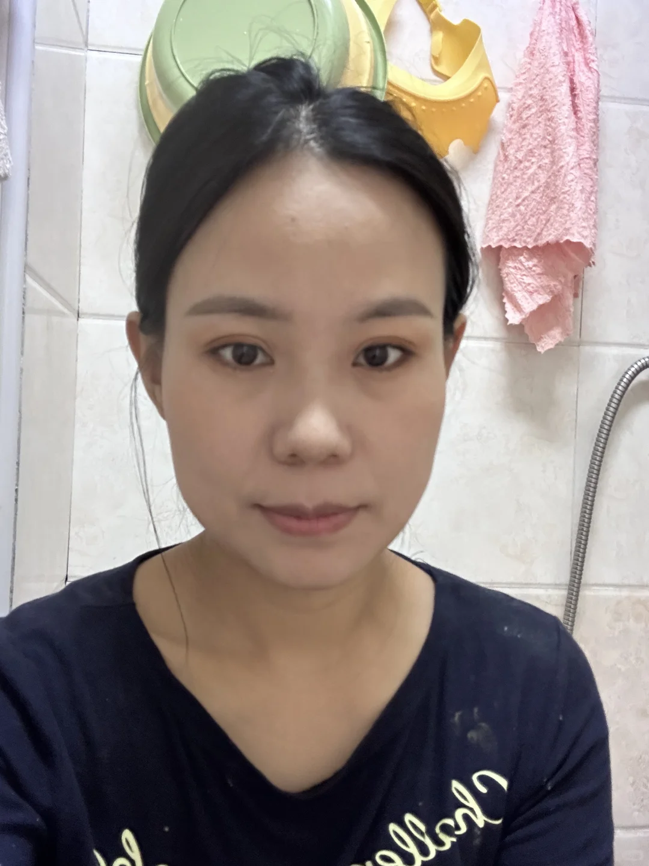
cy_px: 433
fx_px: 750
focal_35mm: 30
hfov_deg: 46.8
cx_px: 324
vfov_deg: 60.0
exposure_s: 1/25
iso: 400
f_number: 1.9
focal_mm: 2.69
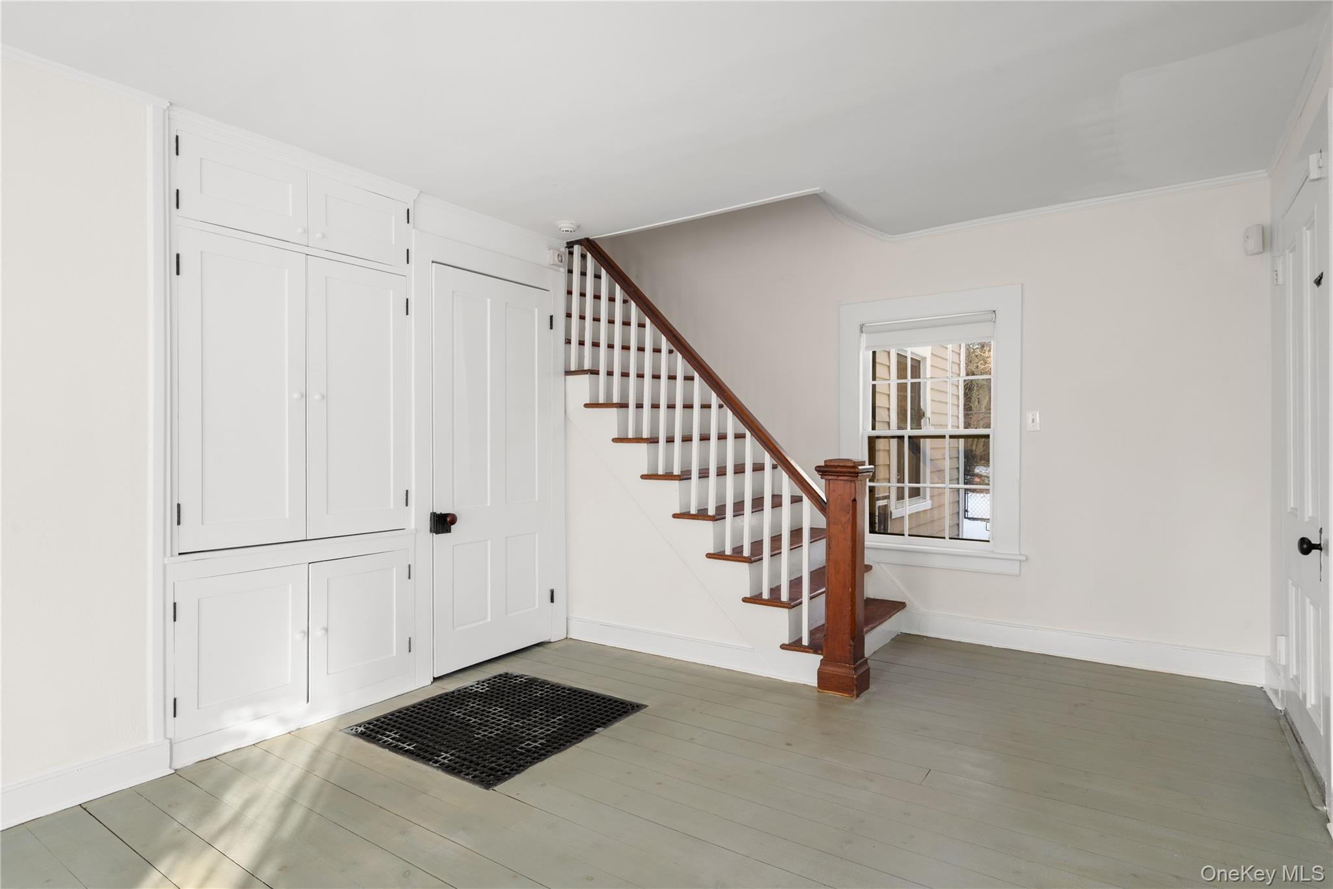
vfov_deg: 67.4
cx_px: 666
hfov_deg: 90.0
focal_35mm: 18
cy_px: 444
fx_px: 666
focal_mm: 18
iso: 100
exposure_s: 1/1.25
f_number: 9
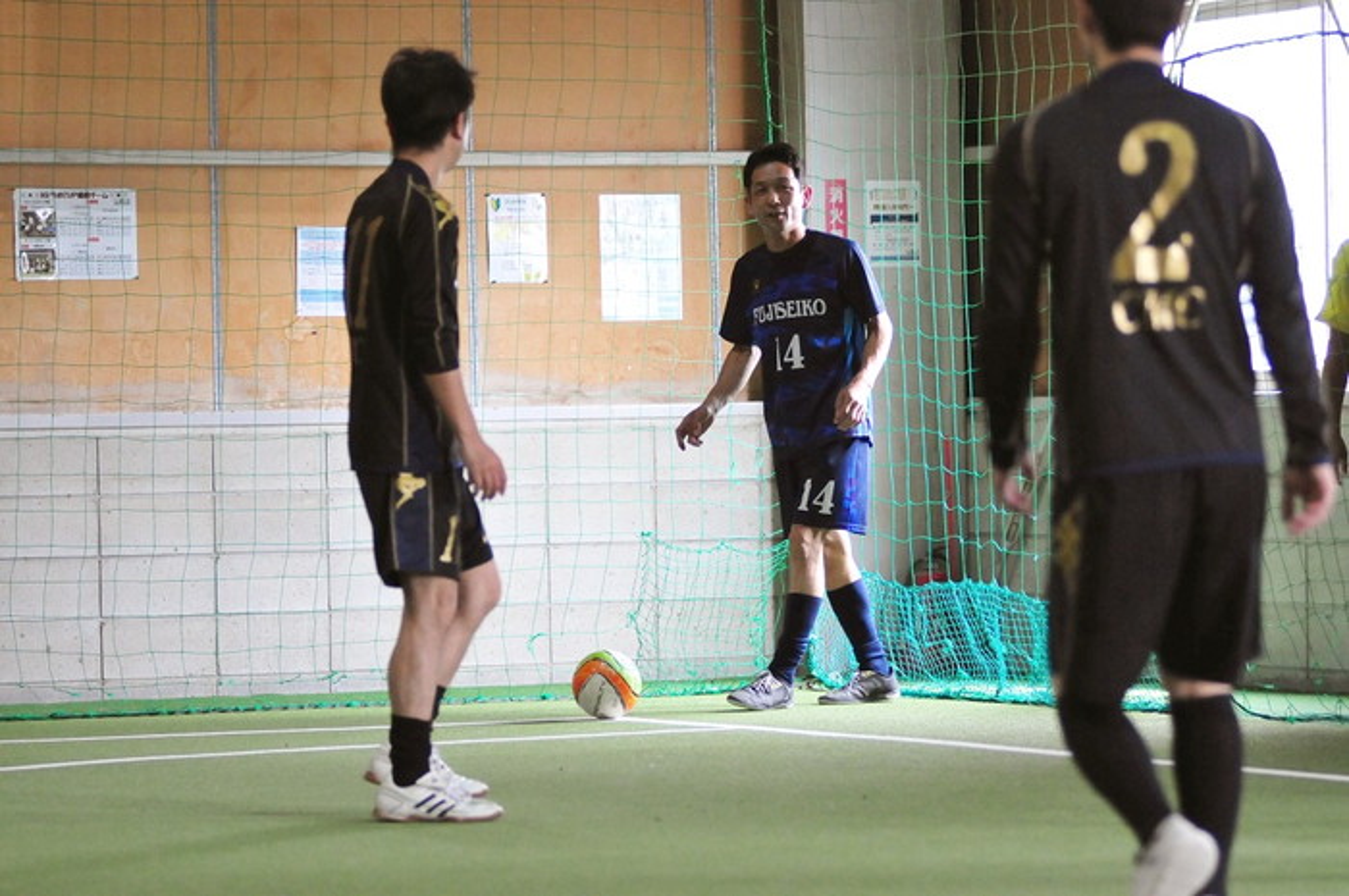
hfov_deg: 13.1
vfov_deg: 8.7
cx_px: 674
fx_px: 5895
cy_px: 448
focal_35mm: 158
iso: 2500
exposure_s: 1/500
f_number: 2.8
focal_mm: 105
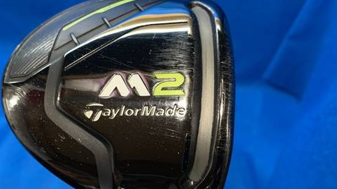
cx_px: 129
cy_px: 116
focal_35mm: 38
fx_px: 339
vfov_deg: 31.1
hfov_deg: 52.3
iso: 125
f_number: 1.8
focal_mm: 4.25
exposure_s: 1/60
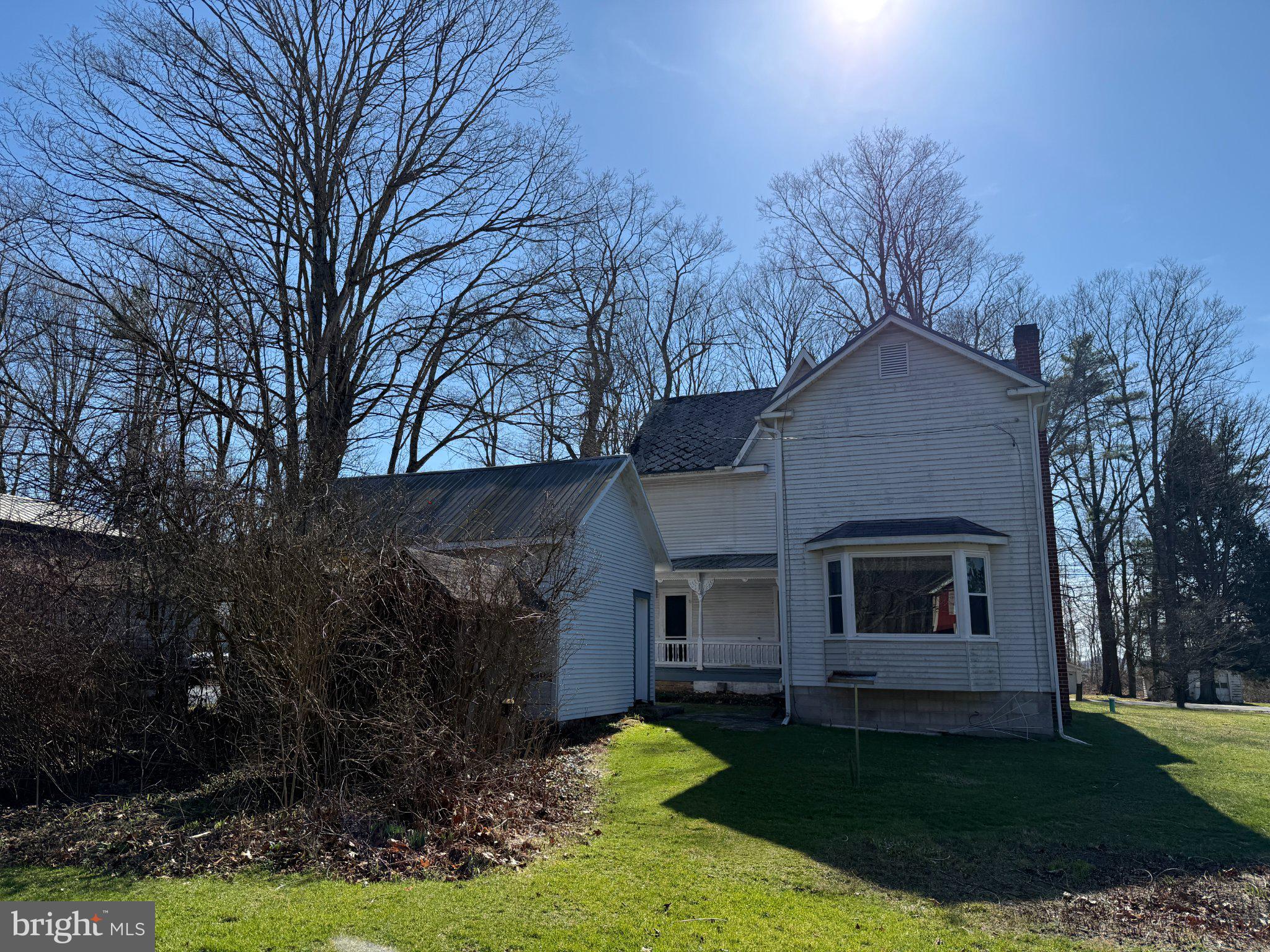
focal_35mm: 24
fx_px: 881
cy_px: 476
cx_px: 635
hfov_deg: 71.6
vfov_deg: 56.8
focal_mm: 6.76
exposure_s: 1/5714
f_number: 1.78
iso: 100
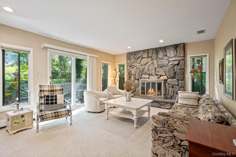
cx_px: 118
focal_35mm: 16
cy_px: 78
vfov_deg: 73.8
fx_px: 105
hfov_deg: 96.7
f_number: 5.6
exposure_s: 1/10
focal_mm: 16
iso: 1250
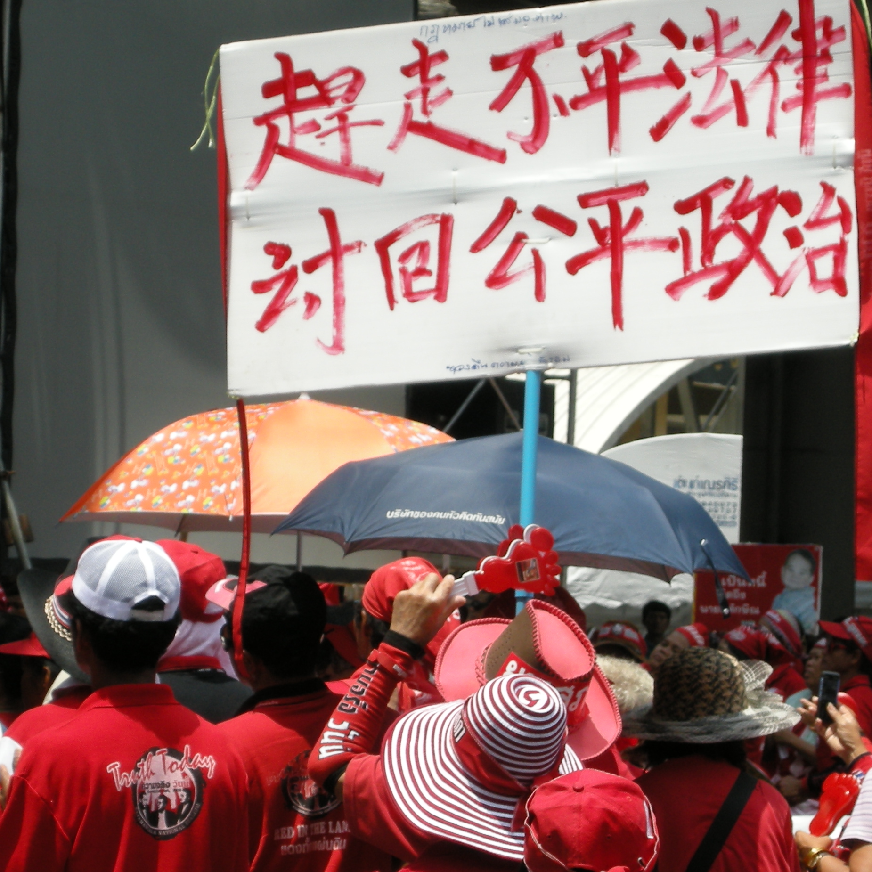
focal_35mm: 235
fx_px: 6697
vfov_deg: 7.4
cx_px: 467
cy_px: 580
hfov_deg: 7.4
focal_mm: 26.3
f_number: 5.3
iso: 64
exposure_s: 1/229
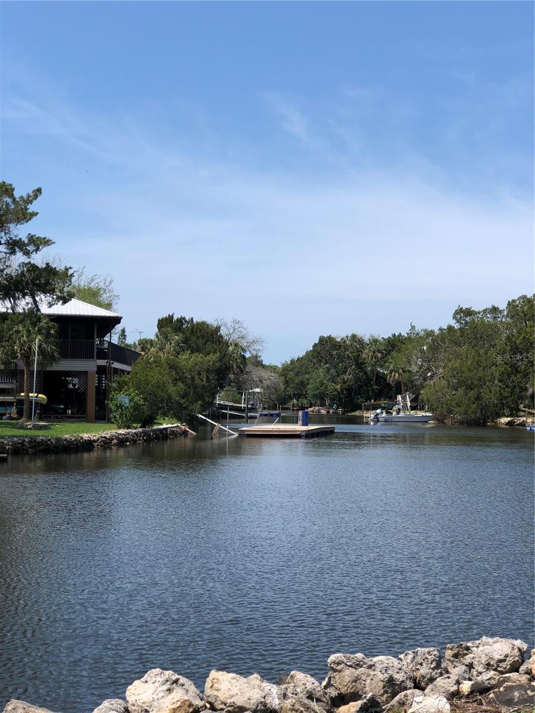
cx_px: 268
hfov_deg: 25.7
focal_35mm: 57
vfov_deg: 33.8
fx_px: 1175
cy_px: 356
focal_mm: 6.6
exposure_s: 1/889
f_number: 2.8
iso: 20
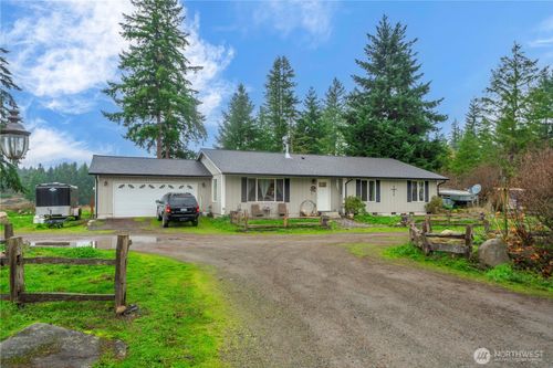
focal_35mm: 24
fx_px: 369
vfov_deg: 53.1
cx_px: 276
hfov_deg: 73.8
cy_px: 184
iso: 100
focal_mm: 24
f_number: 4.5
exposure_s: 1/45
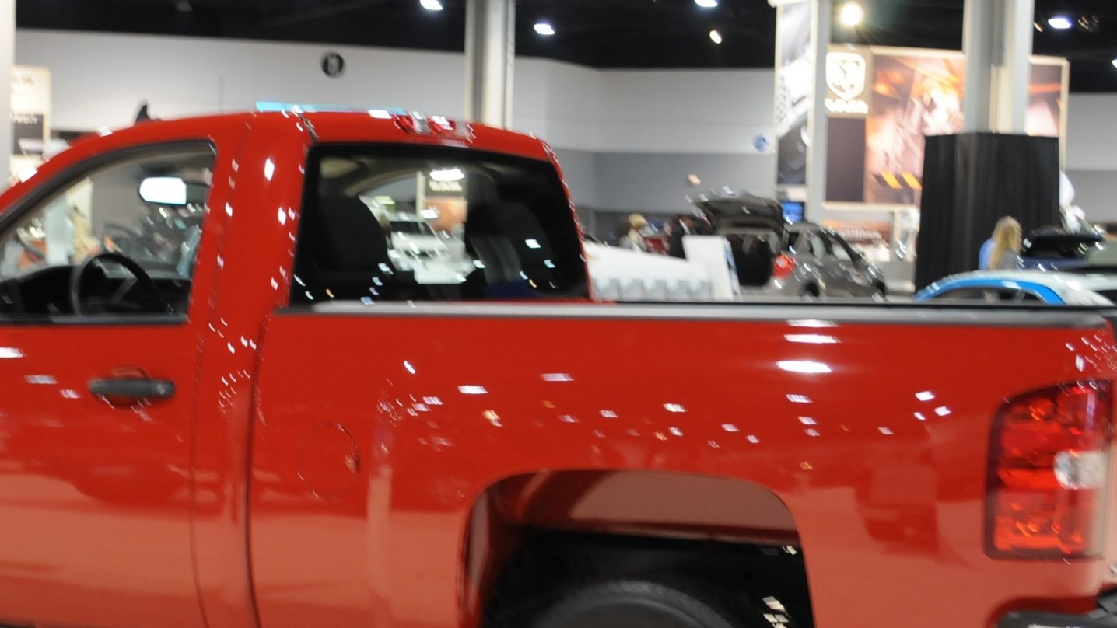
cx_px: 457
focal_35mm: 82
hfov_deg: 25.9
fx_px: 2429
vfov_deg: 14.7
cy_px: 423
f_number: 4.5
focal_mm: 30
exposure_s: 1/20
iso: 800
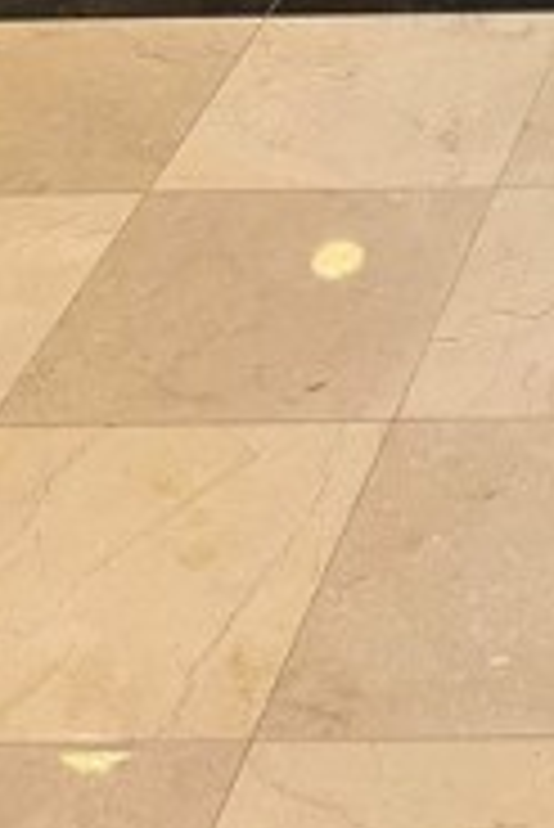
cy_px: -724
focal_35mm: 104
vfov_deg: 16.1
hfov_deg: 11.7
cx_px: 1140
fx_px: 2396
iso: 200
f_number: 1.78
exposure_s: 1/60
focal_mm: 6.76
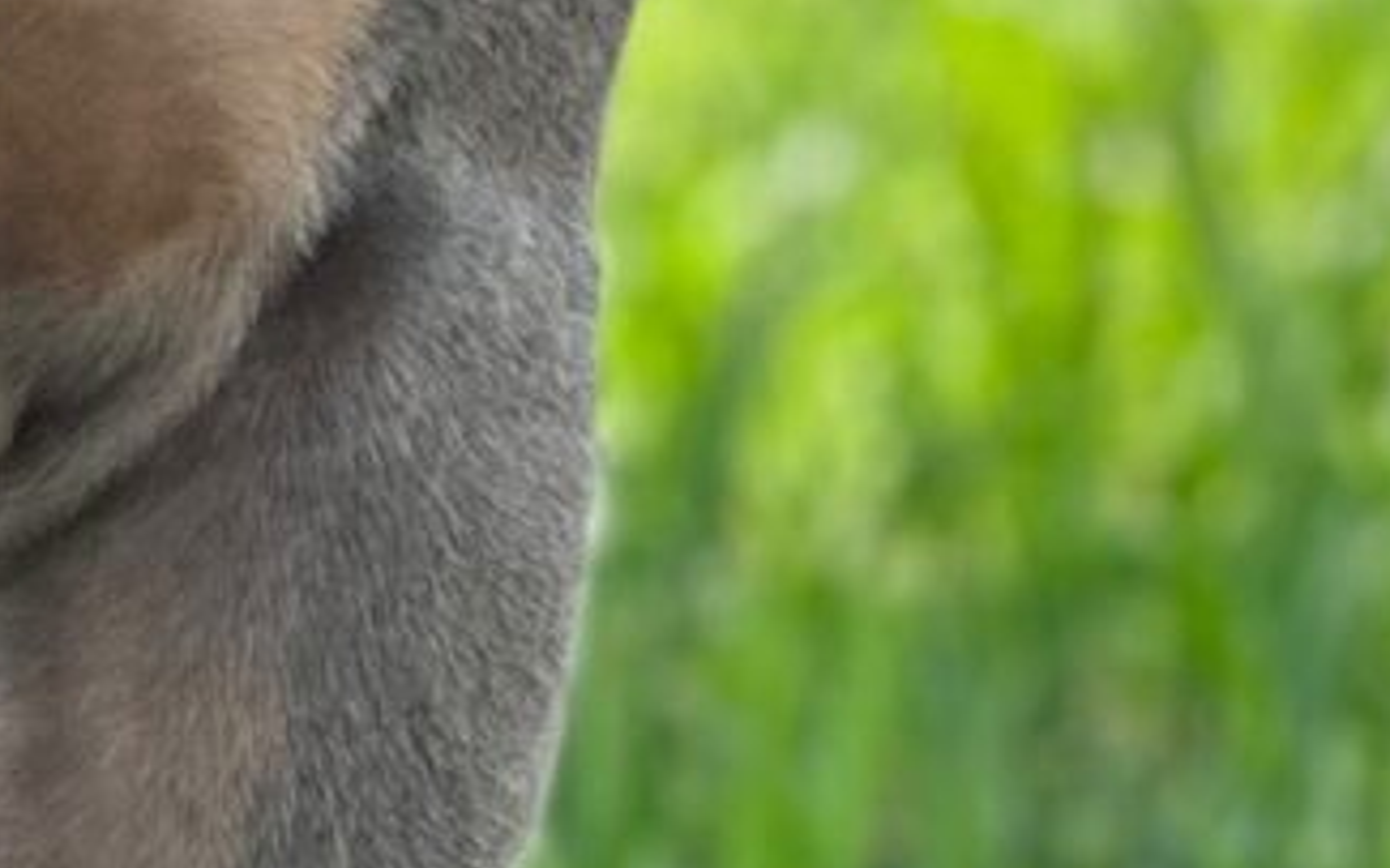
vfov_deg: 2.0
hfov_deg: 3.3
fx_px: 24316
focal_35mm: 642
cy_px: 222
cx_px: -877
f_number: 2.8
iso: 25
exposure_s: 1/167
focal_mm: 9
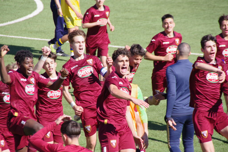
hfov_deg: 5.5
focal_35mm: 375
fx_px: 2375
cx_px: 114
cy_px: 76
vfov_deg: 3.7
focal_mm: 250
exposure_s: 1/1000
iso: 800
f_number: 9
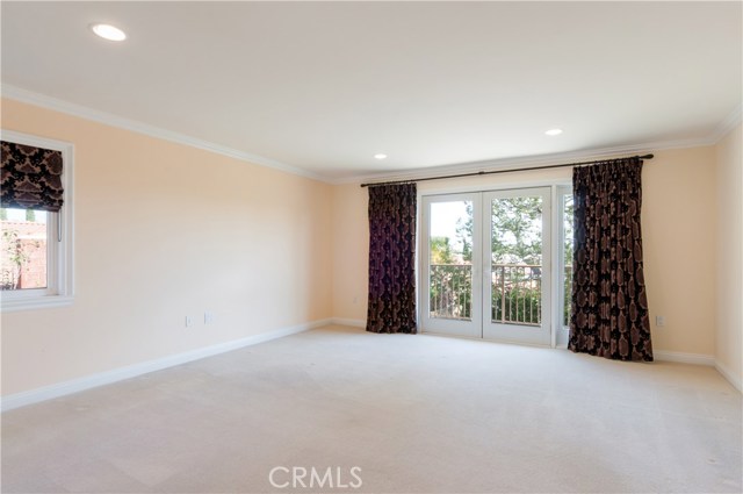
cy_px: 247
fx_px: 371
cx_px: 372
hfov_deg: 90.1
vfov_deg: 67.2
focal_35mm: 18
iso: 200
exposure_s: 1/8
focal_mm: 12
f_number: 14
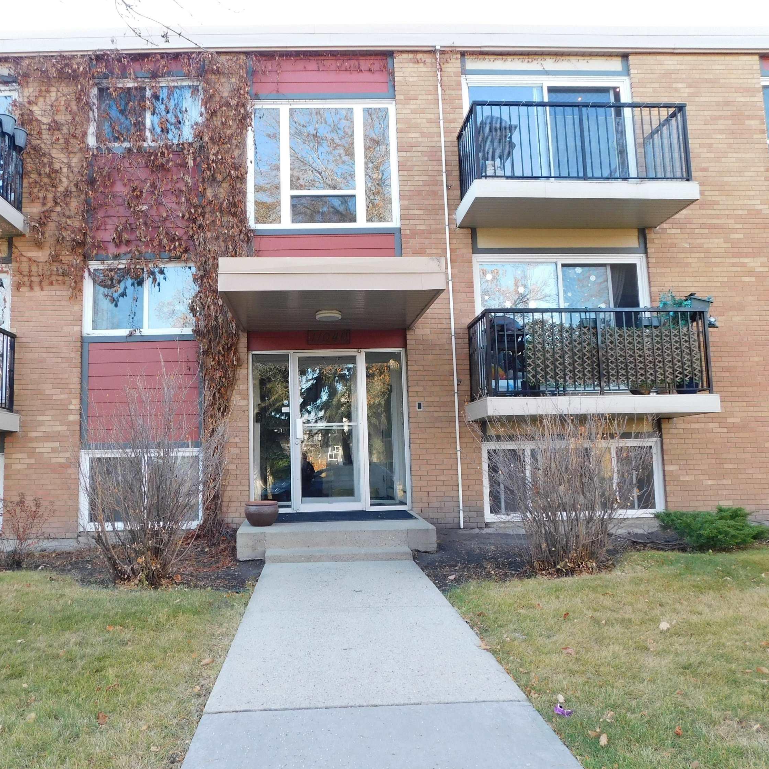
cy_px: 374
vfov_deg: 57.3
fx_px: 704
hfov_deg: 57.0
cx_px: 324
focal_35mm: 28
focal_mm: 4
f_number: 3
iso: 125
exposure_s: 1/80
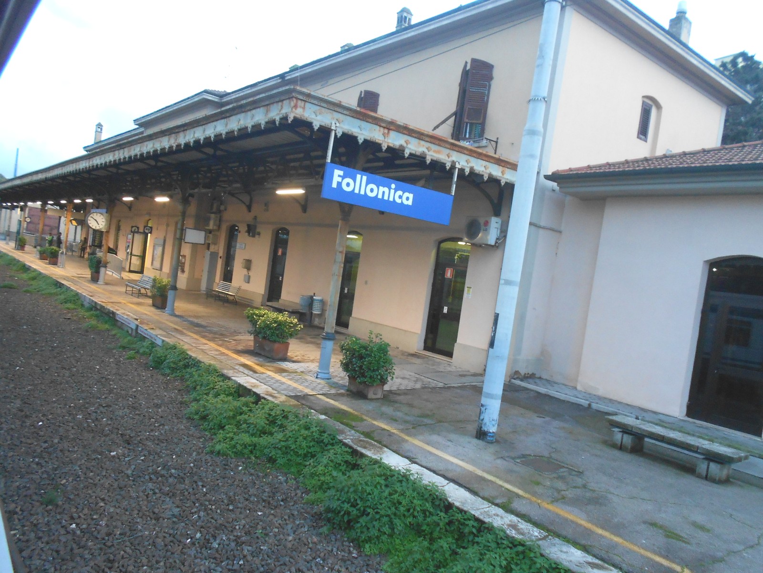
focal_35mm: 26
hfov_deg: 67.3
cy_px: 286
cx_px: 382
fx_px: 573
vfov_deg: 53.1
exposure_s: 1/8
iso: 250
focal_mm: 4.6
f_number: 3.2
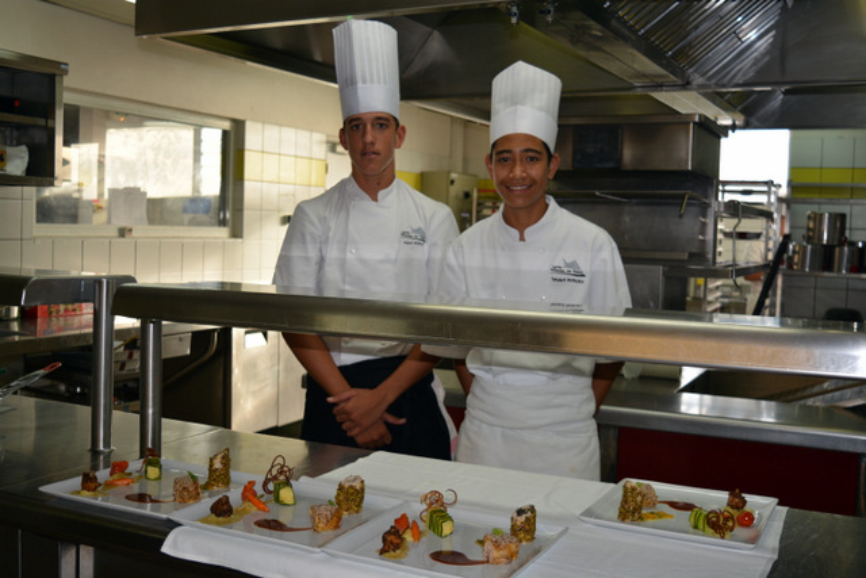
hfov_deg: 49.5
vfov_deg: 34.2
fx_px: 938
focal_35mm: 39
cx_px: 433
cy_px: 289
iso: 220
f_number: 4
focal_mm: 26
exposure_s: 1/125
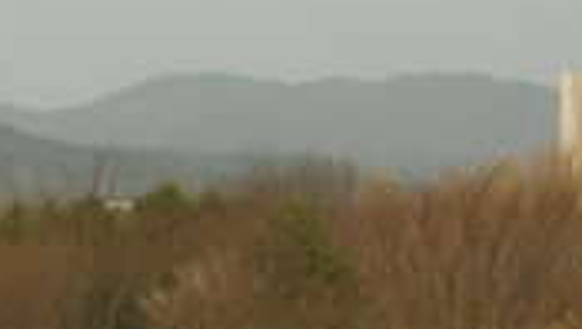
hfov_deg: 11.3
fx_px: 2643
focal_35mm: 171
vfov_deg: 6.9
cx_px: -605
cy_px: 640
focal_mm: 6
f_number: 3.2
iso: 50
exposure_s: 1/400
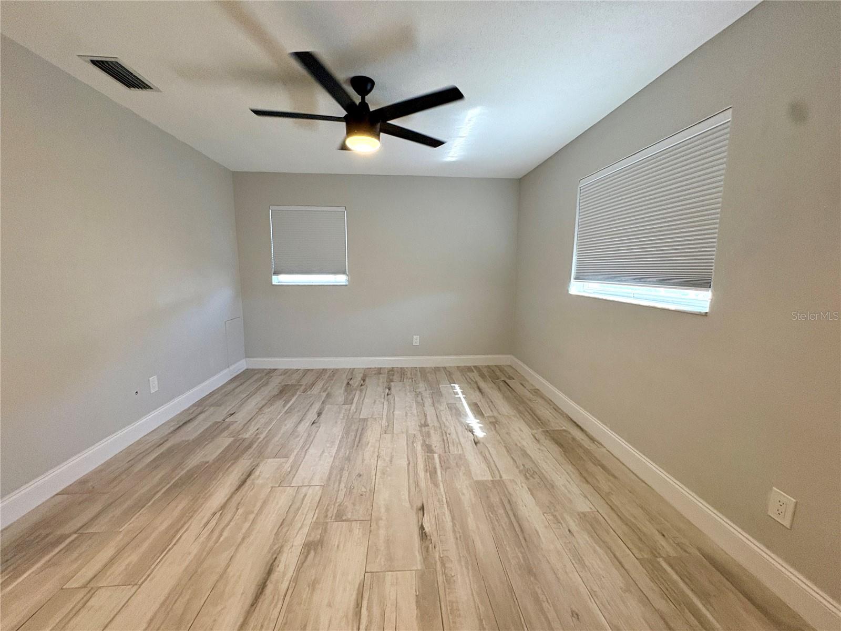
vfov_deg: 85.7
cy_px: 316
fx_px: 340
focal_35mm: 14
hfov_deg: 102.1
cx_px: 420
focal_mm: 2.22
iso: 320
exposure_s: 1/120
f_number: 2.2
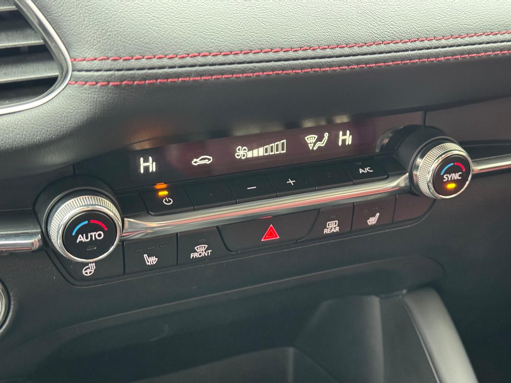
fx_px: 709
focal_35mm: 48
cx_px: 256
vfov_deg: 30.3
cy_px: 192
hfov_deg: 39.7
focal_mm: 6.76
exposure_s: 1/34
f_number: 1.78
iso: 500
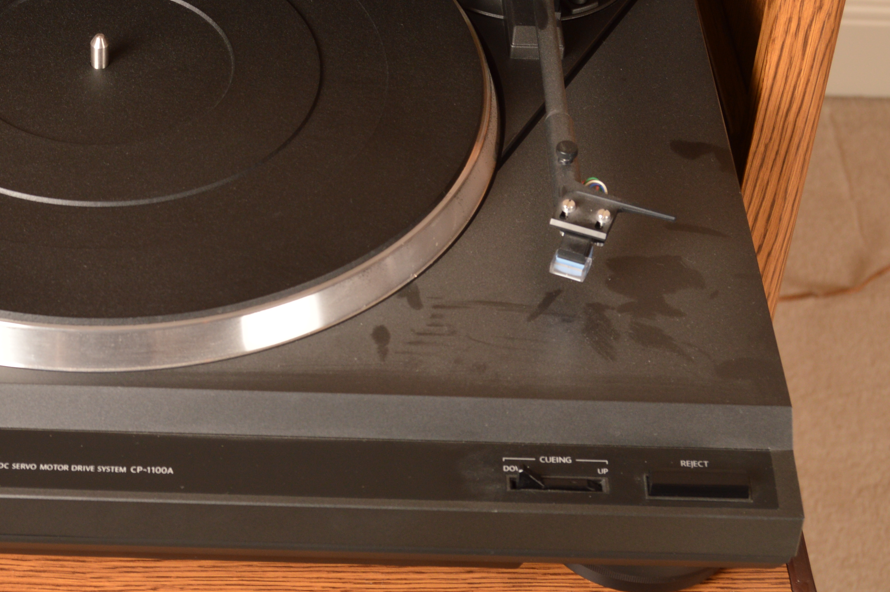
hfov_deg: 21.3
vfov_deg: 14.4
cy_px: 230
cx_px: 202
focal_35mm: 95
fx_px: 2347
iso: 200
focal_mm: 34
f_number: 6.3
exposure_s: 1/160
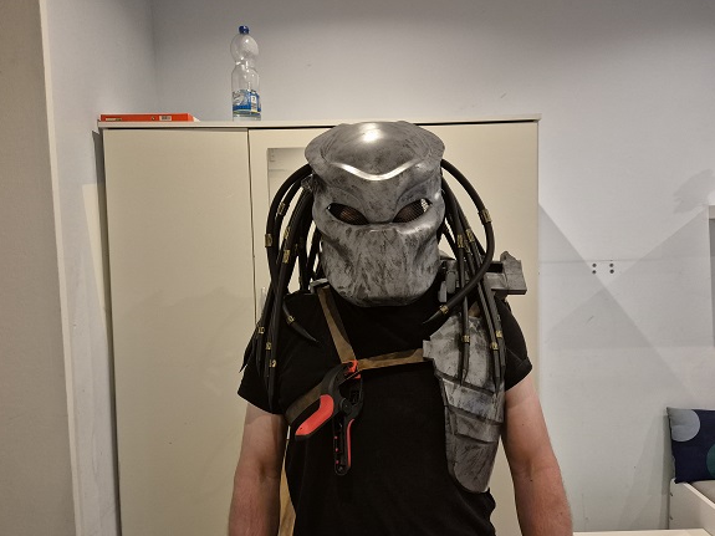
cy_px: 269
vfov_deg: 56.8
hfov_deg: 71.6
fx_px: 496
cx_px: 358
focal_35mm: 24
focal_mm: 5.4
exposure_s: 1/100
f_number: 1.8
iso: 1250
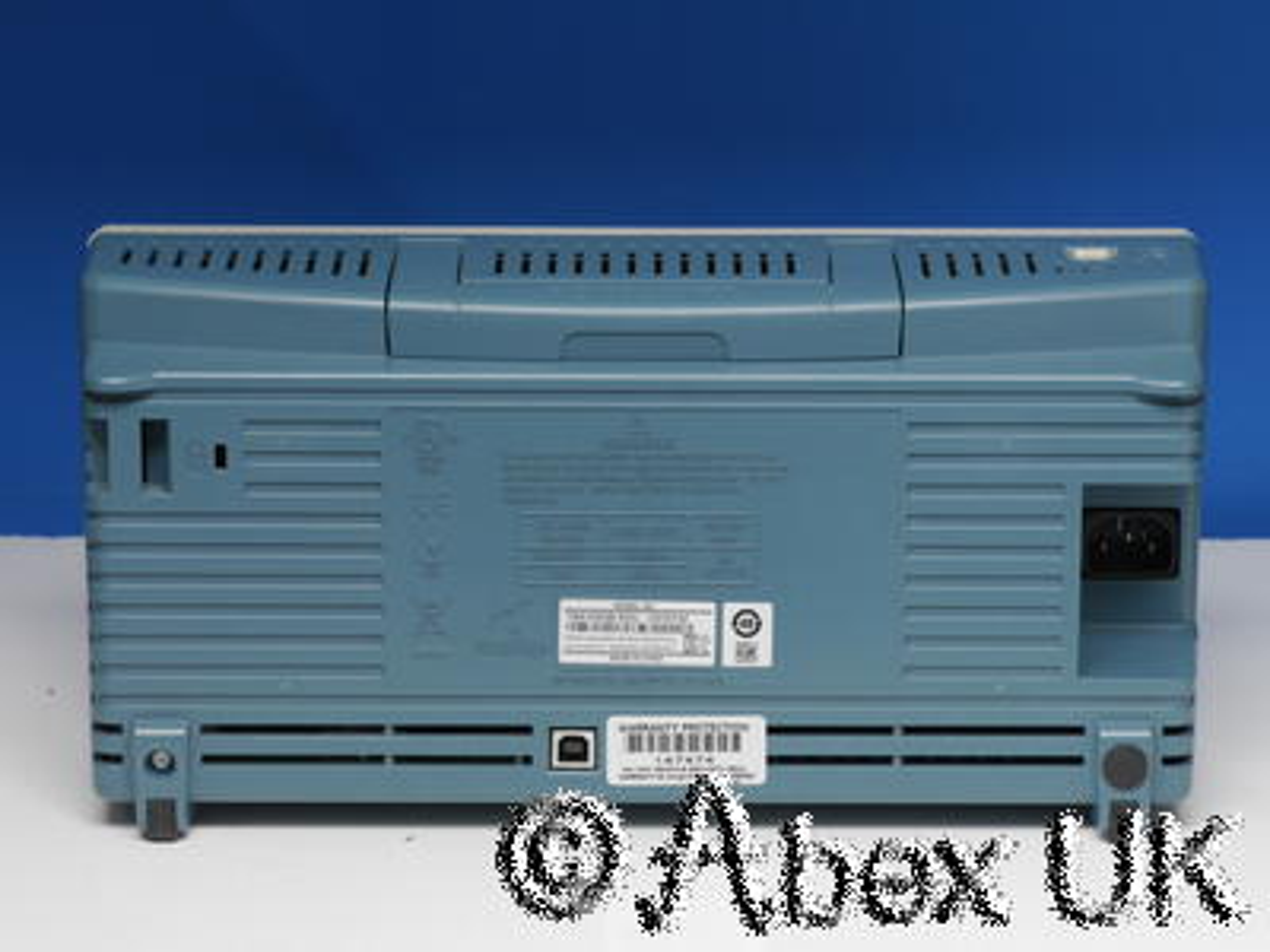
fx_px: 5063
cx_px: 635
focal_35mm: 138
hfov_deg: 14.3
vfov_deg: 10.7
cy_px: 476
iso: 400
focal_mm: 69
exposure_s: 1/6
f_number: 11
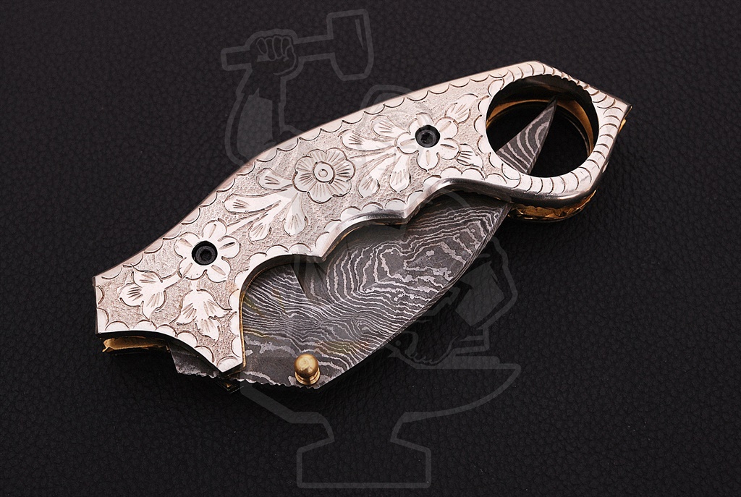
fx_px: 1392
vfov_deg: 20.2
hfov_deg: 29.8
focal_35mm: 68
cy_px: 248
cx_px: 370
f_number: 8
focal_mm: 45
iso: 320
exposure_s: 1/125
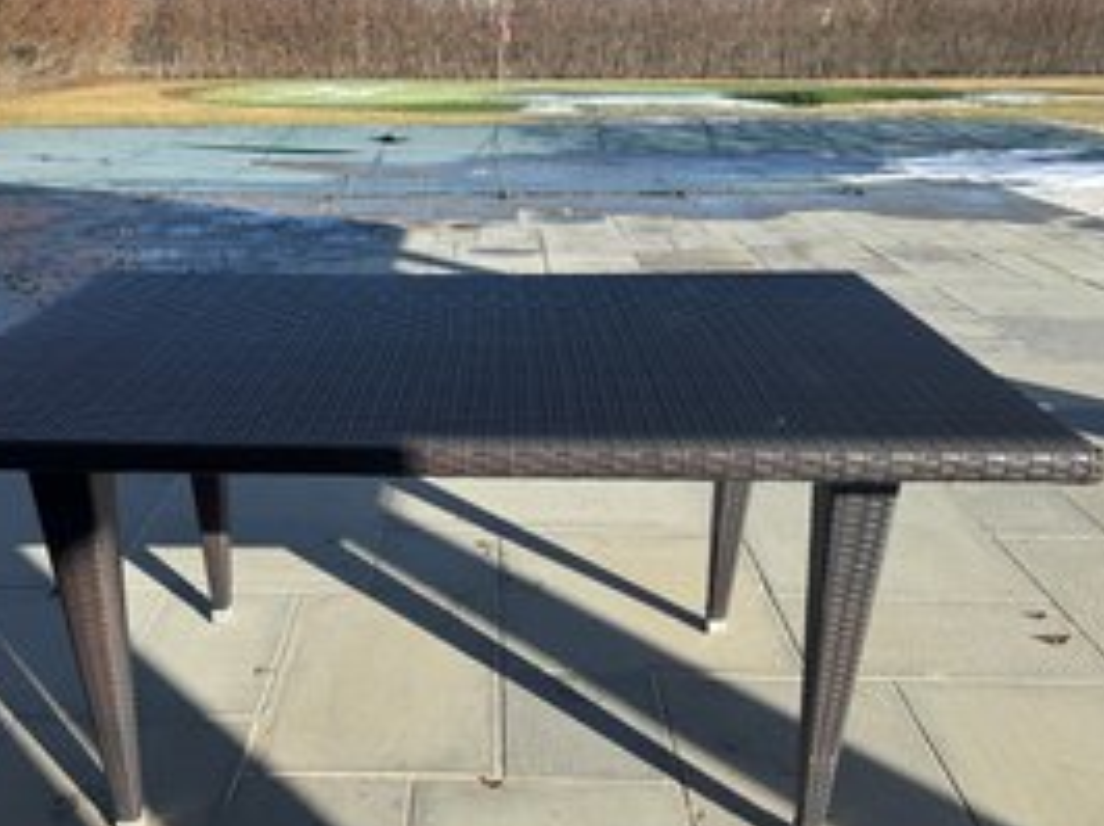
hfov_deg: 58.0
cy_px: 442
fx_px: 988
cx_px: 454
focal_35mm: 31
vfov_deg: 45.3
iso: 80
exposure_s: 1/2331
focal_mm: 6.76
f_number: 1.78
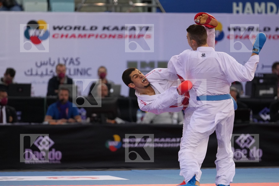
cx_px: 140
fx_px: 2263
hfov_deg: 7.1
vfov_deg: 4.7
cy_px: 93
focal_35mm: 292
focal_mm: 195
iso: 2000
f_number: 2.8
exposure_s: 1/1000
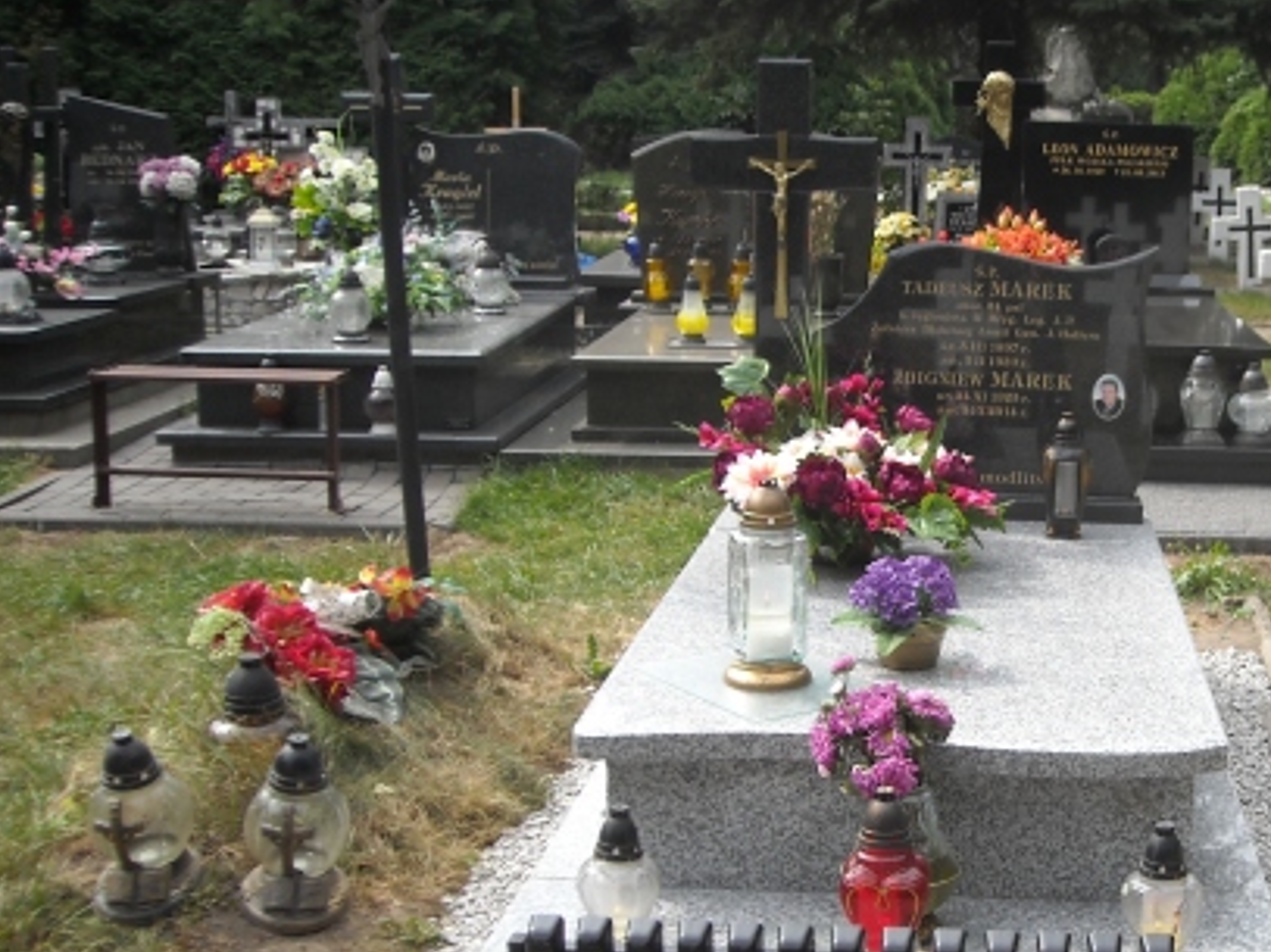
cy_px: 562
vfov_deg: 26.5
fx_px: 2019
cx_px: 943
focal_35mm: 55
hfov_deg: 34.3
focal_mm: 5.7
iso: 64
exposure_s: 1/129
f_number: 5.6
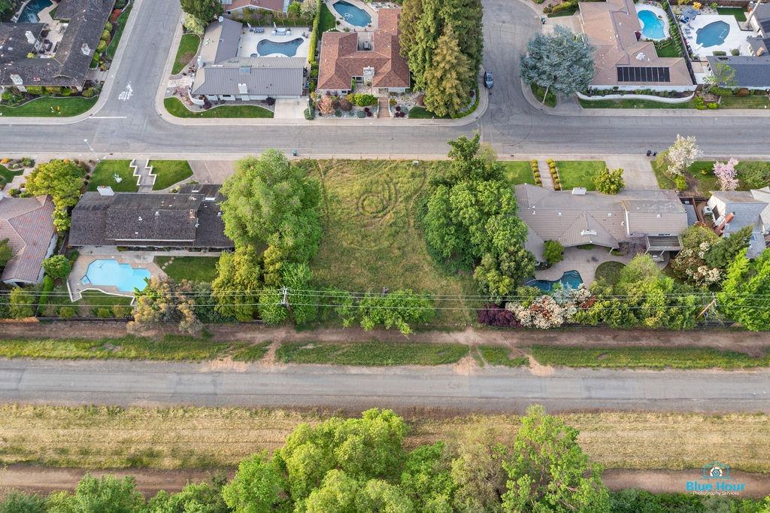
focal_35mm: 28
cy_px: 256
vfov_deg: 46.4
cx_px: 385
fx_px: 599
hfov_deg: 65.5
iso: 100
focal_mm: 10.26
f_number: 9
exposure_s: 1/20
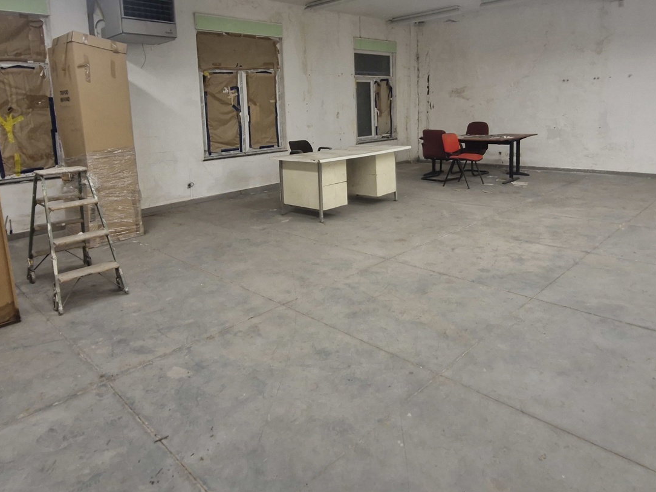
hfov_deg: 73.8
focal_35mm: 23
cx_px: 306
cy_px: 174
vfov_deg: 57.9
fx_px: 436
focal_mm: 1.74
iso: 200
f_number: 2.2
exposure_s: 1/50
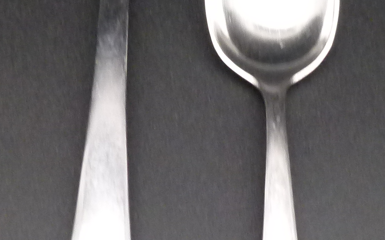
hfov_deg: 12.8
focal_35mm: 164
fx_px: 1720
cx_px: 222
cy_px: 145
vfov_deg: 8.0
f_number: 3.2
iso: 200
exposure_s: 1/60
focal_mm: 7.7
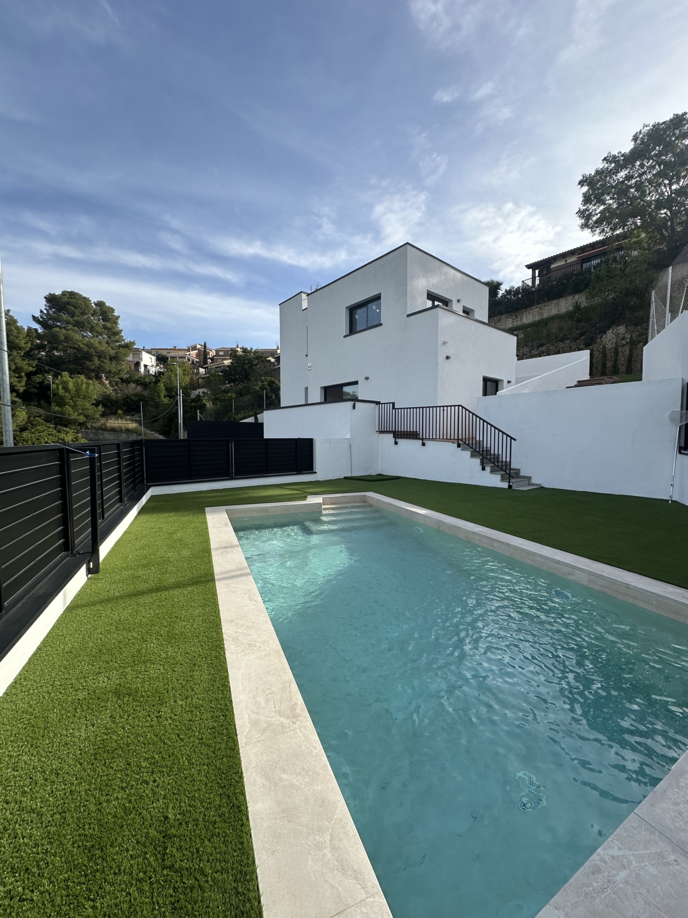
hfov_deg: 85.7
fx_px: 371
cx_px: 344
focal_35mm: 14
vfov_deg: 102.1
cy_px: 459
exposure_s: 1/1618
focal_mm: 2.22
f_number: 2.2
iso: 50
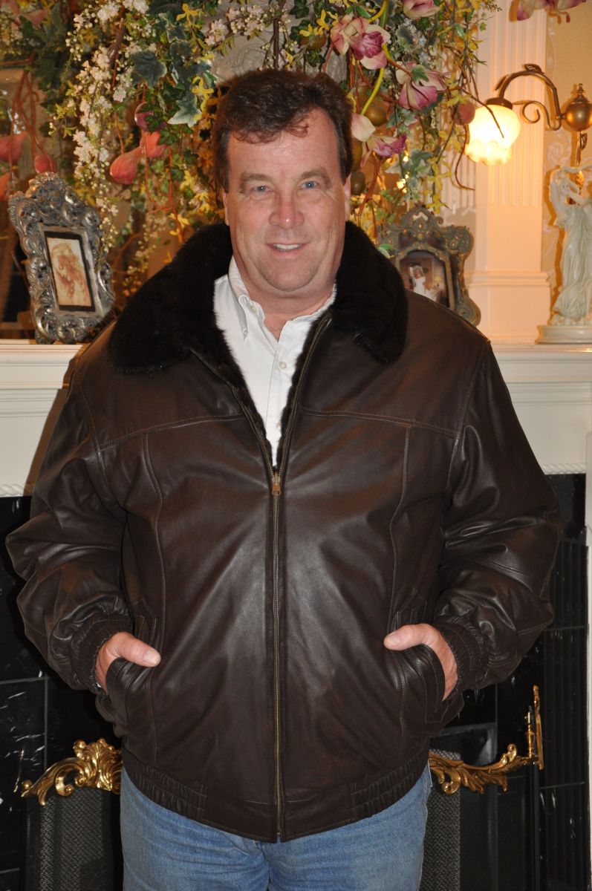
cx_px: 296
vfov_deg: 28.1
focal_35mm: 72
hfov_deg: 18.9
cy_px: 446
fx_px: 1780
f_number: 4.8
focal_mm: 48
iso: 800
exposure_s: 1/60
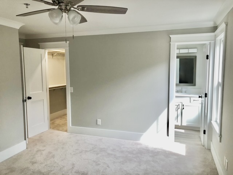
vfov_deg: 49.7
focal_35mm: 28
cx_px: 116
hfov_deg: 63.4
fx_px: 188
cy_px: 88
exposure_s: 1/40
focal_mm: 4
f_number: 1.8
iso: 25
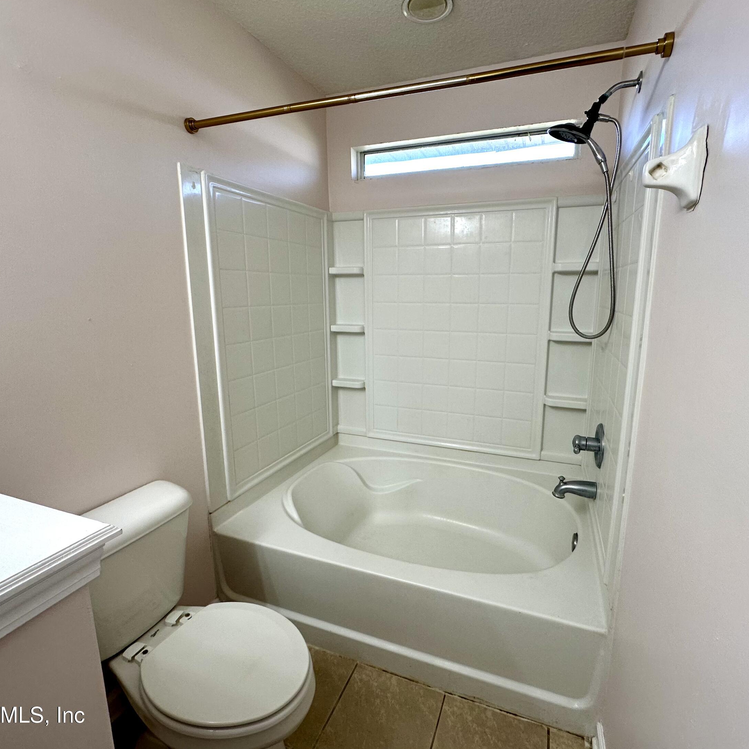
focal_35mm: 17
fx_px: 416
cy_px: 365
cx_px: 400
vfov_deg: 83.9
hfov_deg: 83.9
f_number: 2.2
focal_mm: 2.22
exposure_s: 1/120
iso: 100
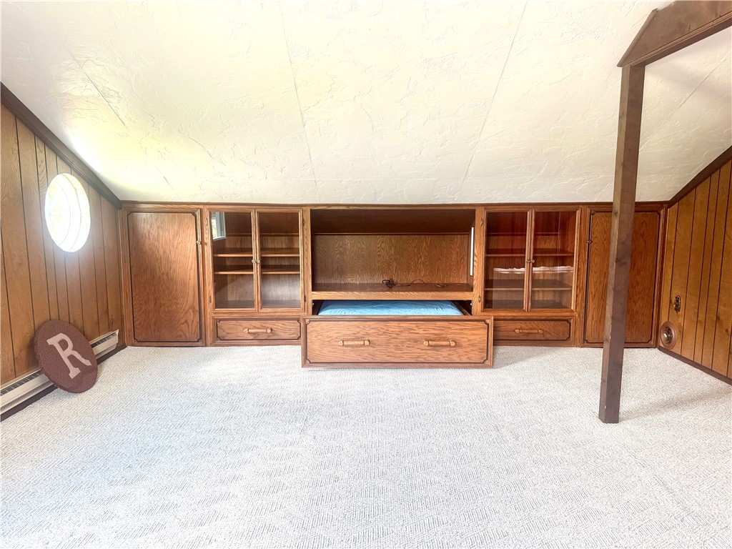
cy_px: 274
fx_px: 508
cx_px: 366
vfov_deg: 56.8
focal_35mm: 24
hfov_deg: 71.6
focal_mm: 6.76
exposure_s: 1/94
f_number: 1.78
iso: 200
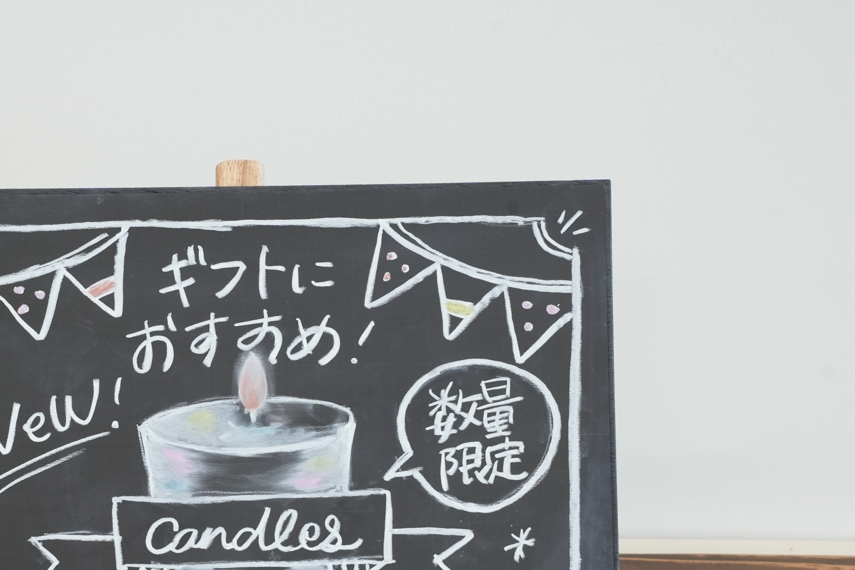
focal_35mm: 98
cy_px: 470
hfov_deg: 20.6
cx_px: 178
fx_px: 2327
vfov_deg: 13.9
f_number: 10
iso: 2500
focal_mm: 52
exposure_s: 1/60
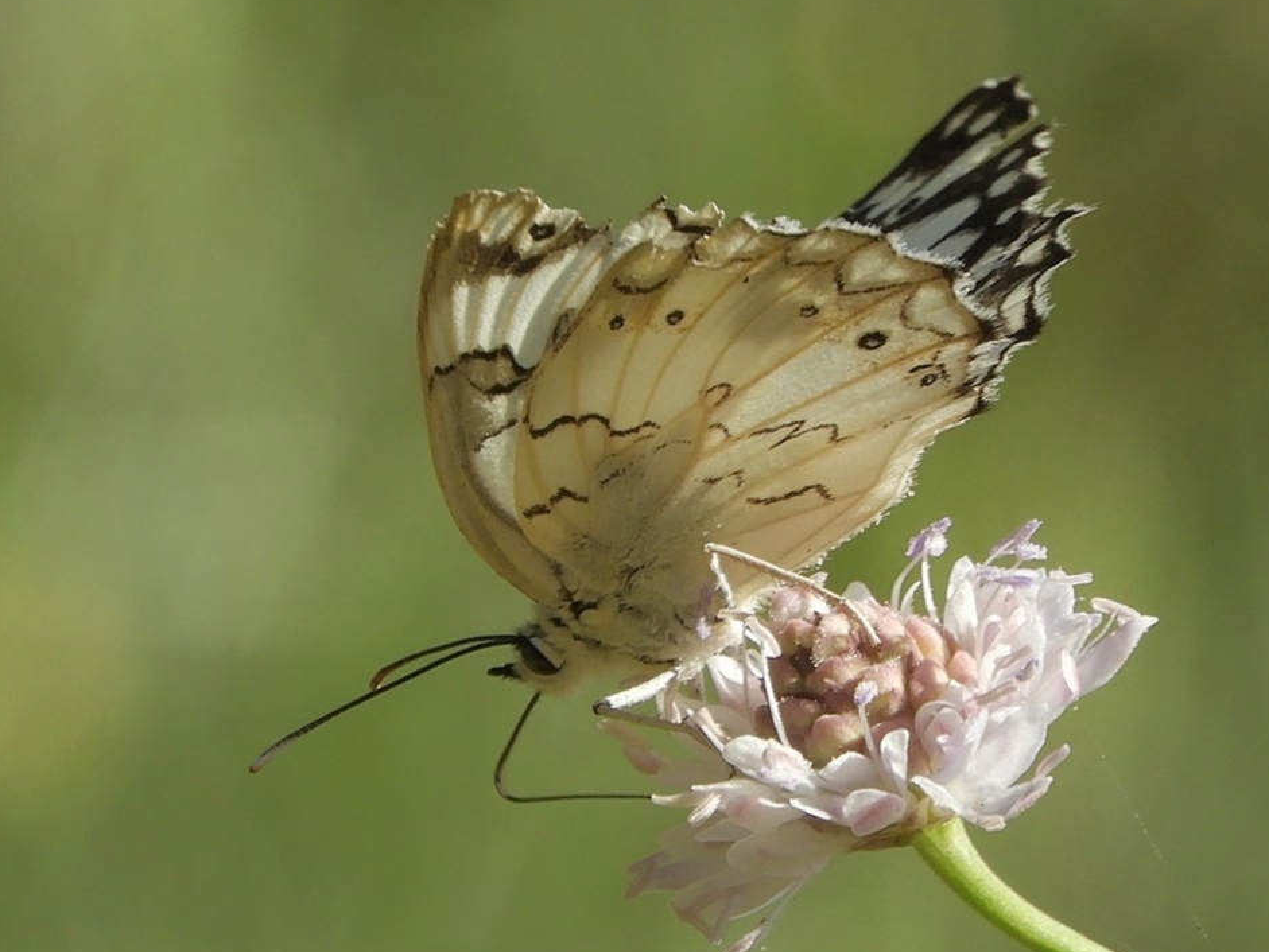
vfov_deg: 1.5
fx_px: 35495
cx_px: 678
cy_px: 512
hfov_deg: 2.0
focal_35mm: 968
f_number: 5.6
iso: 100
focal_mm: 143.3
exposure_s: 1/320
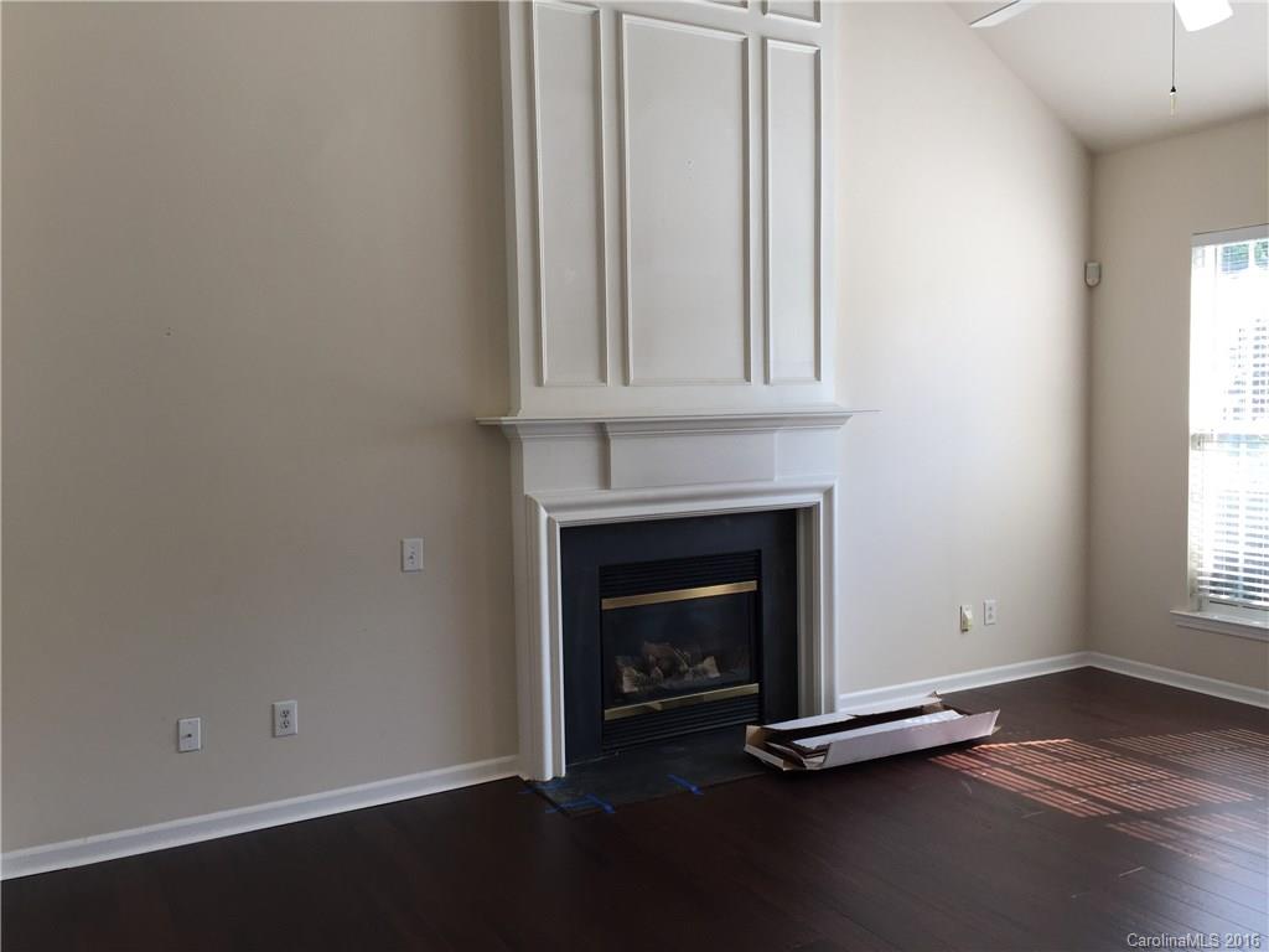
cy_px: 476
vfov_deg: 48.2
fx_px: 1063
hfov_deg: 61.7
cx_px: 634
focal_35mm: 29
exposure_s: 1/120
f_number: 2.2
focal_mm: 4.15
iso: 40
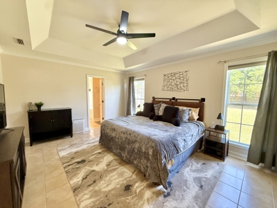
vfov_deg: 85.7
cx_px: 138
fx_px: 112
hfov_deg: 102.1
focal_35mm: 14
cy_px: 104
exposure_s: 1/120
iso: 400
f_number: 2.2
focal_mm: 2.22
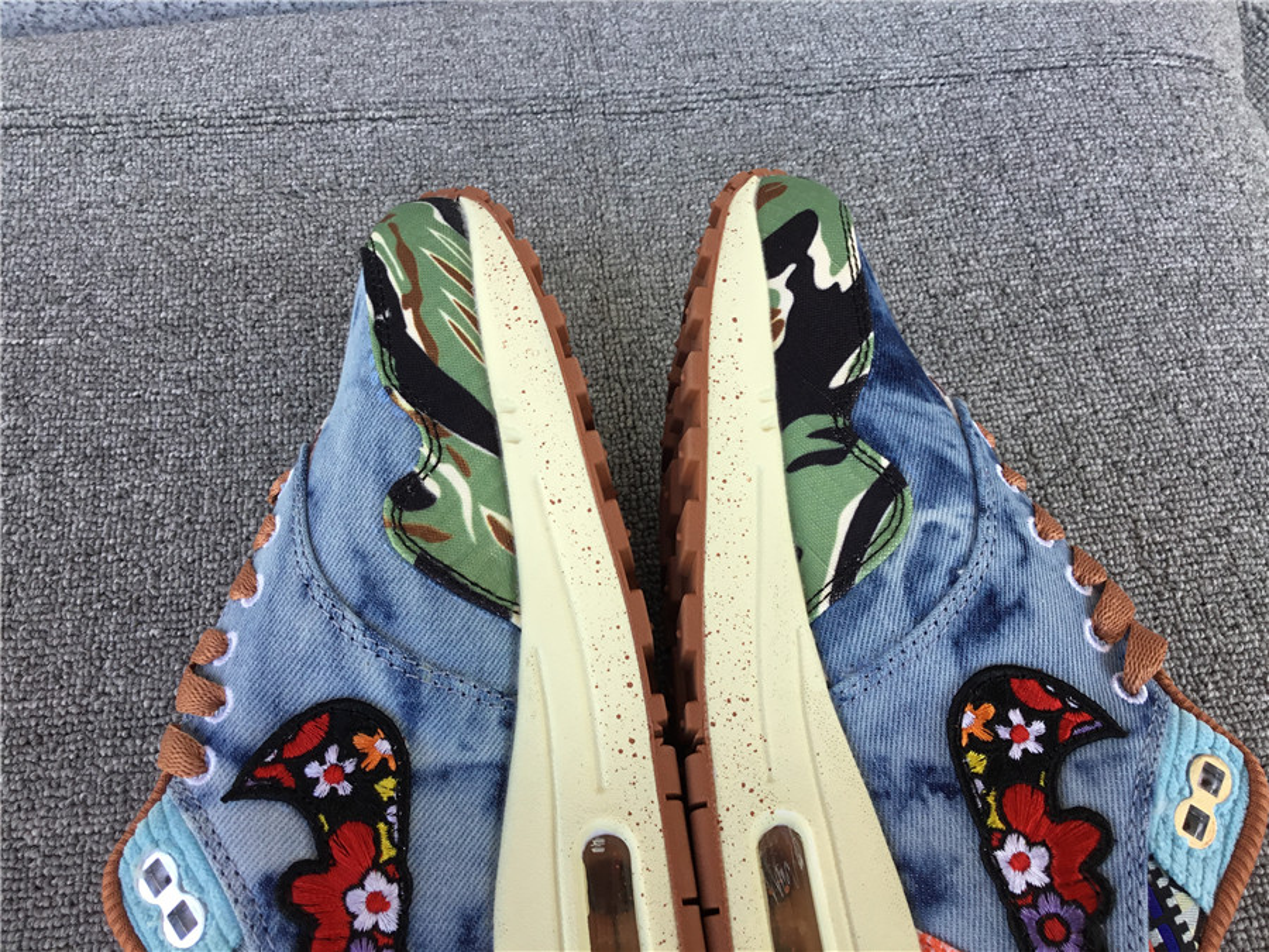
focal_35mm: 31
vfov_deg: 45.4
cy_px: 476
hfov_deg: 58.4
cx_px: 634
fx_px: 1136
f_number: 2.4
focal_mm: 3.3
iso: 25
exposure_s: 1/112
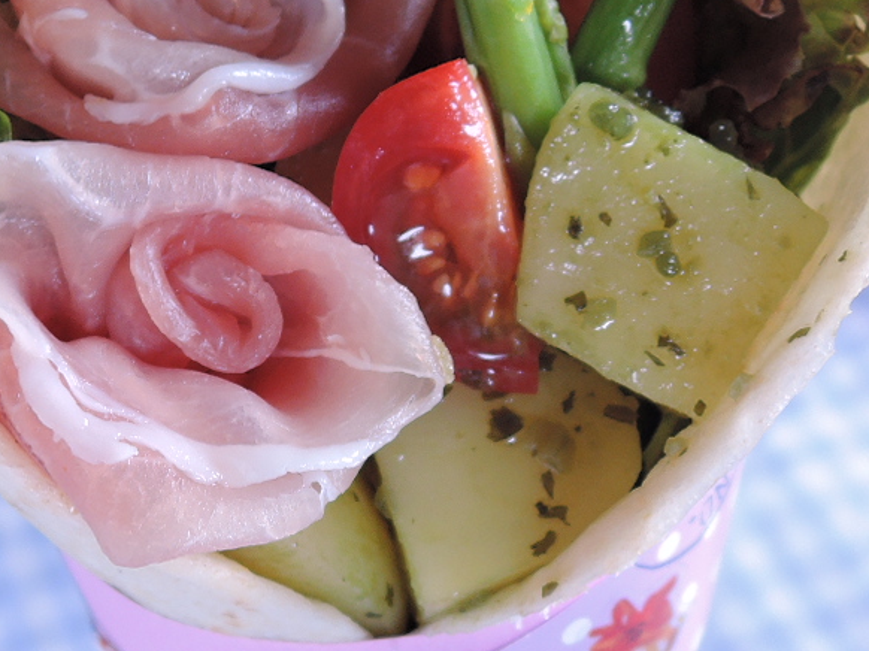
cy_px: 314
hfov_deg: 25.2
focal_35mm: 77
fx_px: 1932
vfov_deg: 19.1
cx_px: 309
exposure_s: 1/30
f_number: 2.8
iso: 100
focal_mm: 6
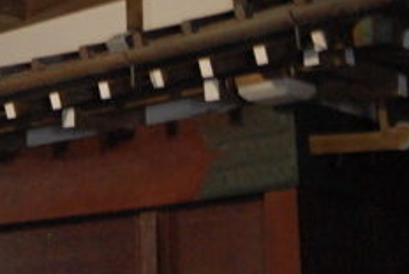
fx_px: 1353
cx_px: 102
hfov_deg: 17.1
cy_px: -151
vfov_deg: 11.0
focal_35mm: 119
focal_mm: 18
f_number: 3.5
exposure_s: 1/3
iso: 800
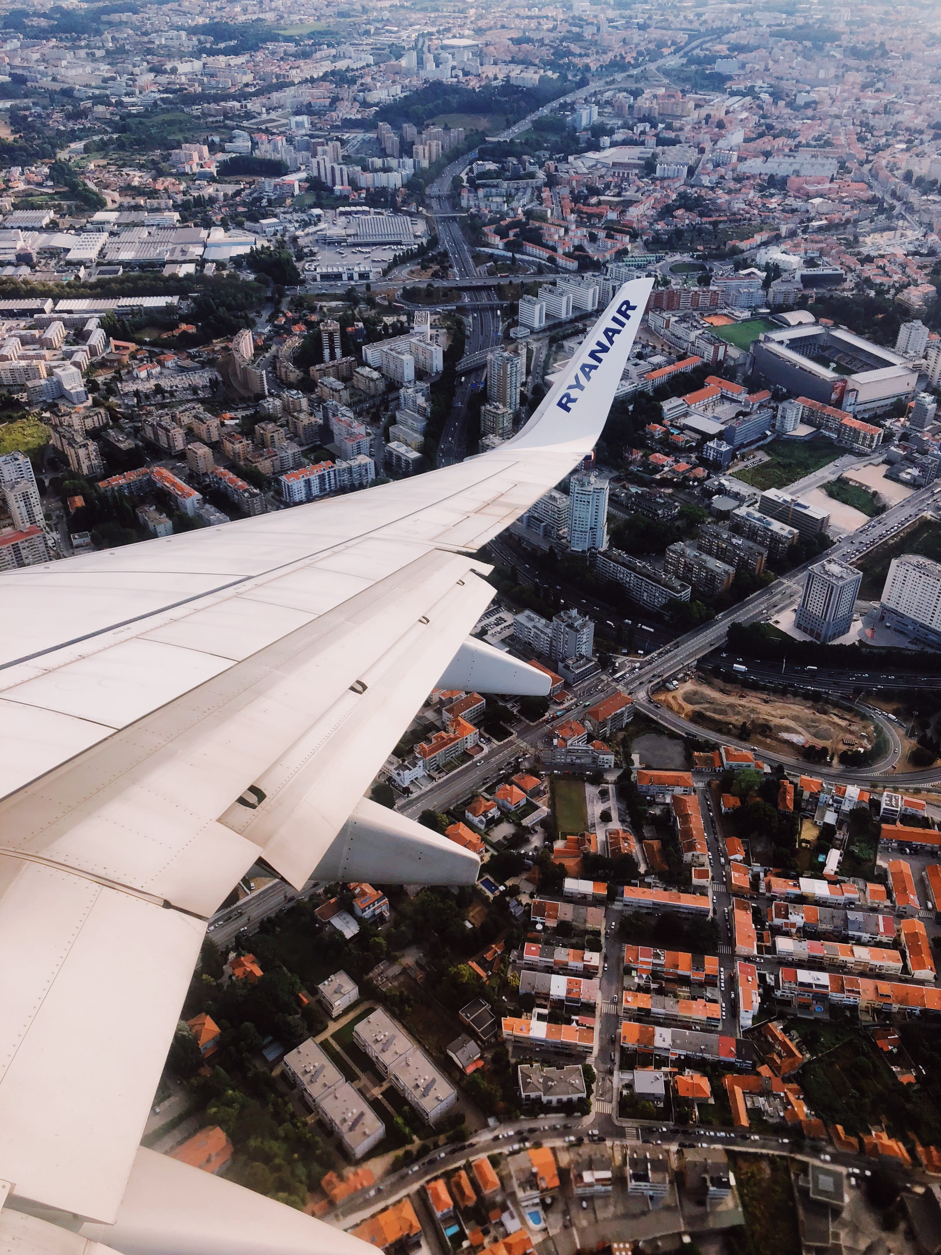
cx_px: 470
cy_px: 628
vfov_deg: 63.4
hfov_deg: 49.7
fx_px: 1015
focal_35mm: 28
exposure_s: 1/941
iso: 20
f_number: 1.8
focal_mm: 3.99
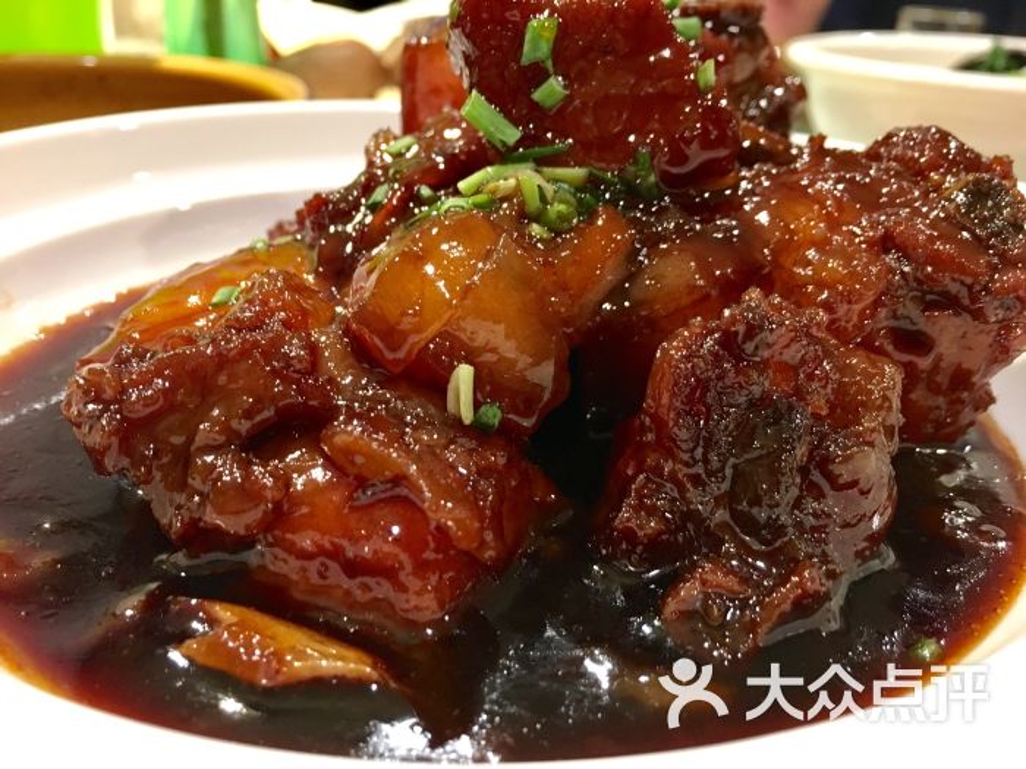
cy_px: 384
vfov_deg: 48.2
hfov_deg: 61.7
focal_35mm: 29
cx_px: 513
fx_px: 860
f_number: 2.2
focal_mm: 4.15
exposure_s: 1/20
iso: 200
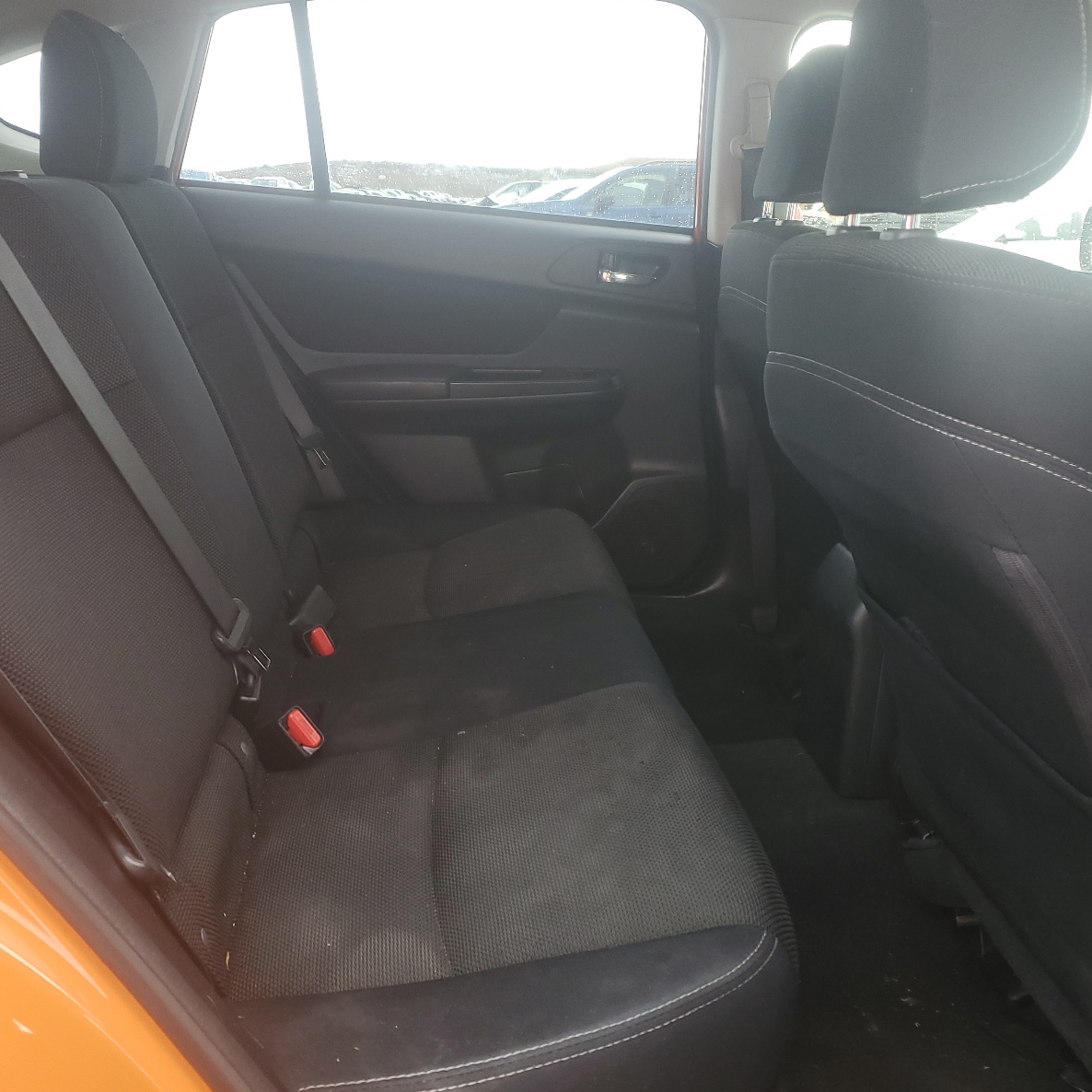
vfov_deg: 52.5
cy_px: 541
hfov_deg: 52.5
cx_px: 509
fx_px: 1106
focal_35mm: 31
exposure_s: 1/60.2
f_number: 1.5
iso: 66
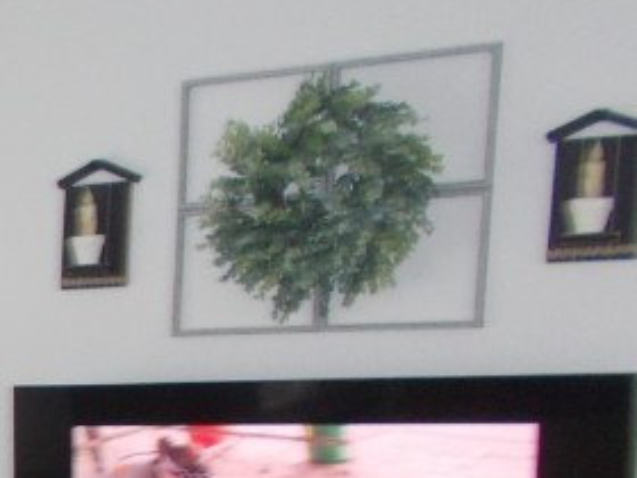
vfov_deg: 14.8
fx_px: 1748
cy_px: 646
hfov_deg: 17.3
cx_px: -473
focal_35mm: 95
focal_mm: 4.6
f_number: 3.2
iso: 200
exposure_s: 1/25
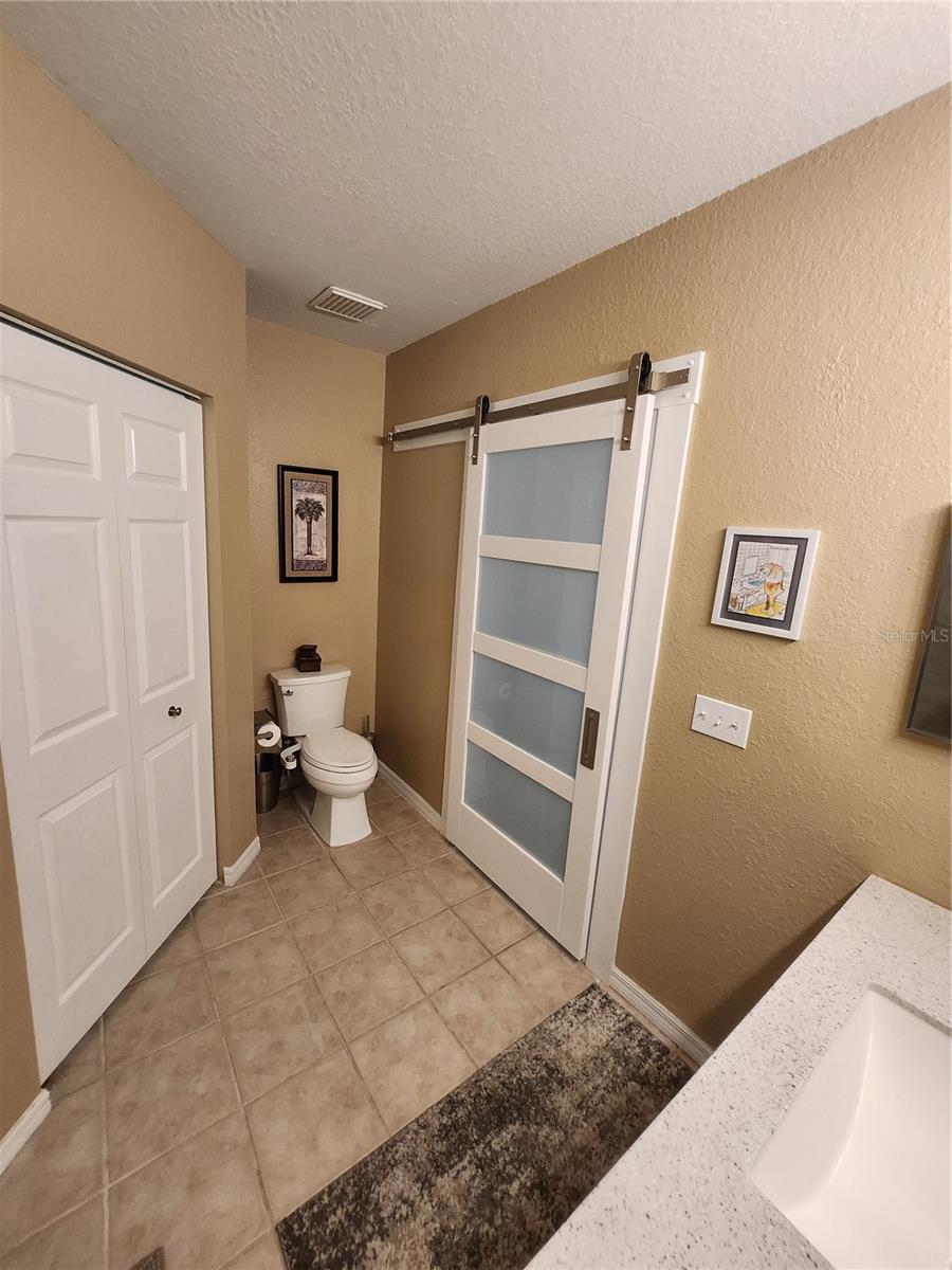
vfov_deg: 106.2
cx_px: 476
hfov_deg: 89.9
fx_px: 477
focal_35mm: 13
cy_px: 635
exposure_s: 1/60
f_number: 2.2
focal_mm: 1.74
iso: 250
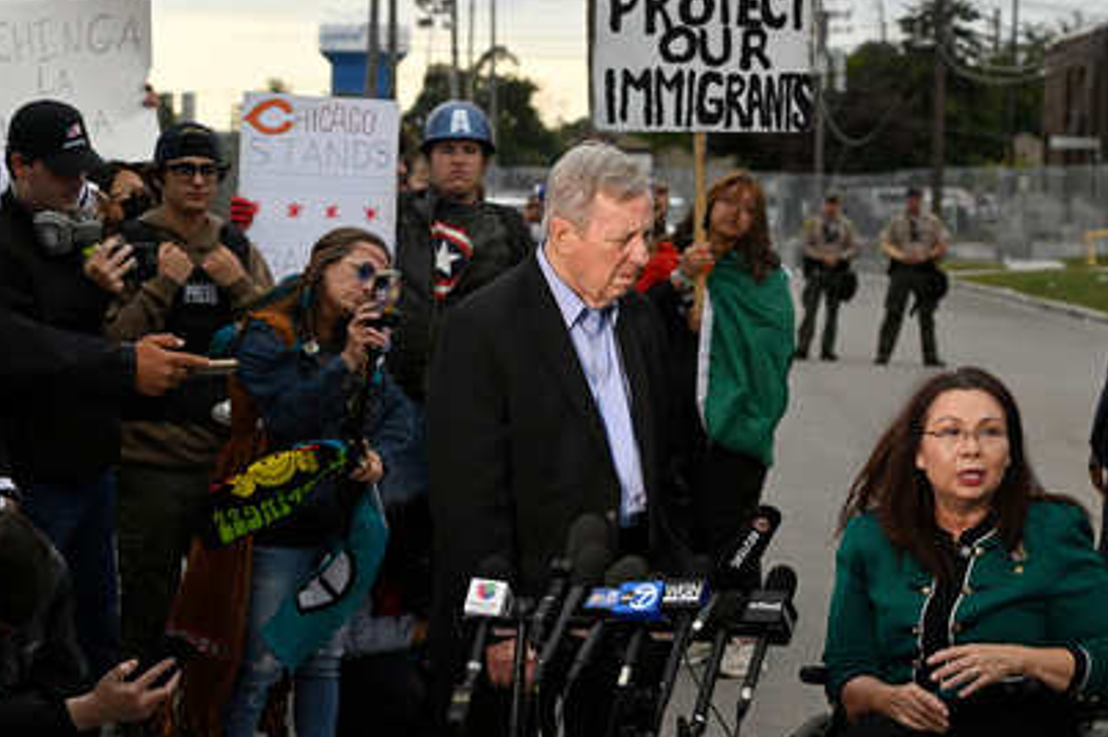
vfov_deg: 11.7
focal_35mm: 117
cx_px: 605
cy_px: 403
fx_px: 3598
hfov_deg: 17.5
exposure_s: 1/800
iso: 640
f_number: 6.3
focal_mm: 92
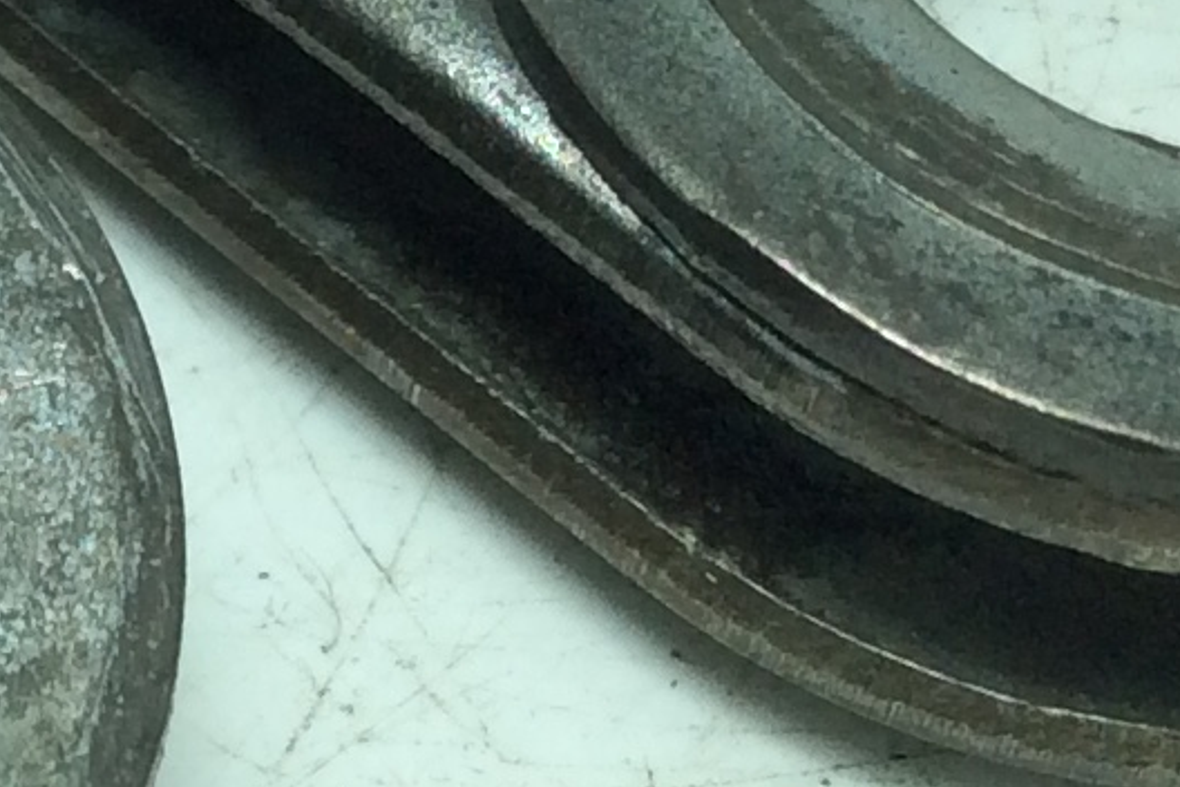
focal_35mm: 163
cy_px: -241
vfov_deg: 8.3
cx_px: -541
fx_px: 5342
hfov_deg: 12.1
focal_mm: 3.3
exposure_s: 1/355
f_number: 2.4
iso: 32
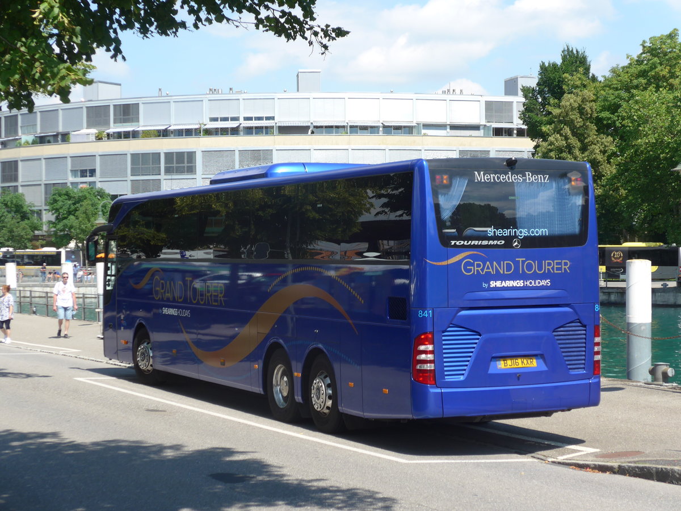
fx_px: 1456
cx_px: 340
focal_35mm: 74
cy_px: 256
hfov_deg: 26.3
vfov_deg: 19.9
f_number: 4.2
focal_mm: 15
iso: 80
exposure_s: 1/400
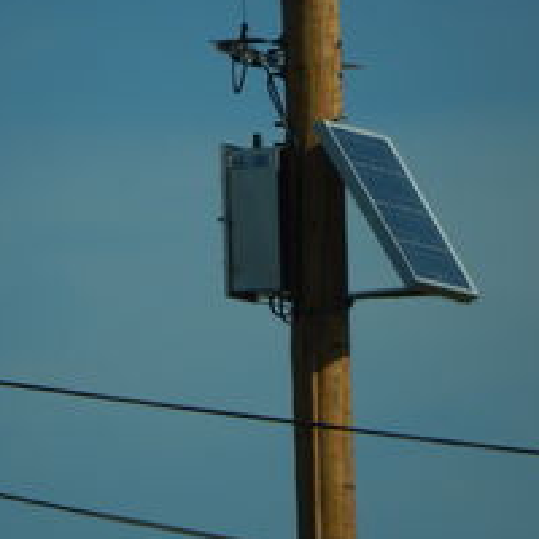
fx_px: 17141
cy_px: 194
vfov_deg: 1.8
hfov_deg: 1.8
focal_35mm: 973
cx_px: 205
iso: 125
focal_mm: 99
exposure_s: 1/1000
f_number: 6.3
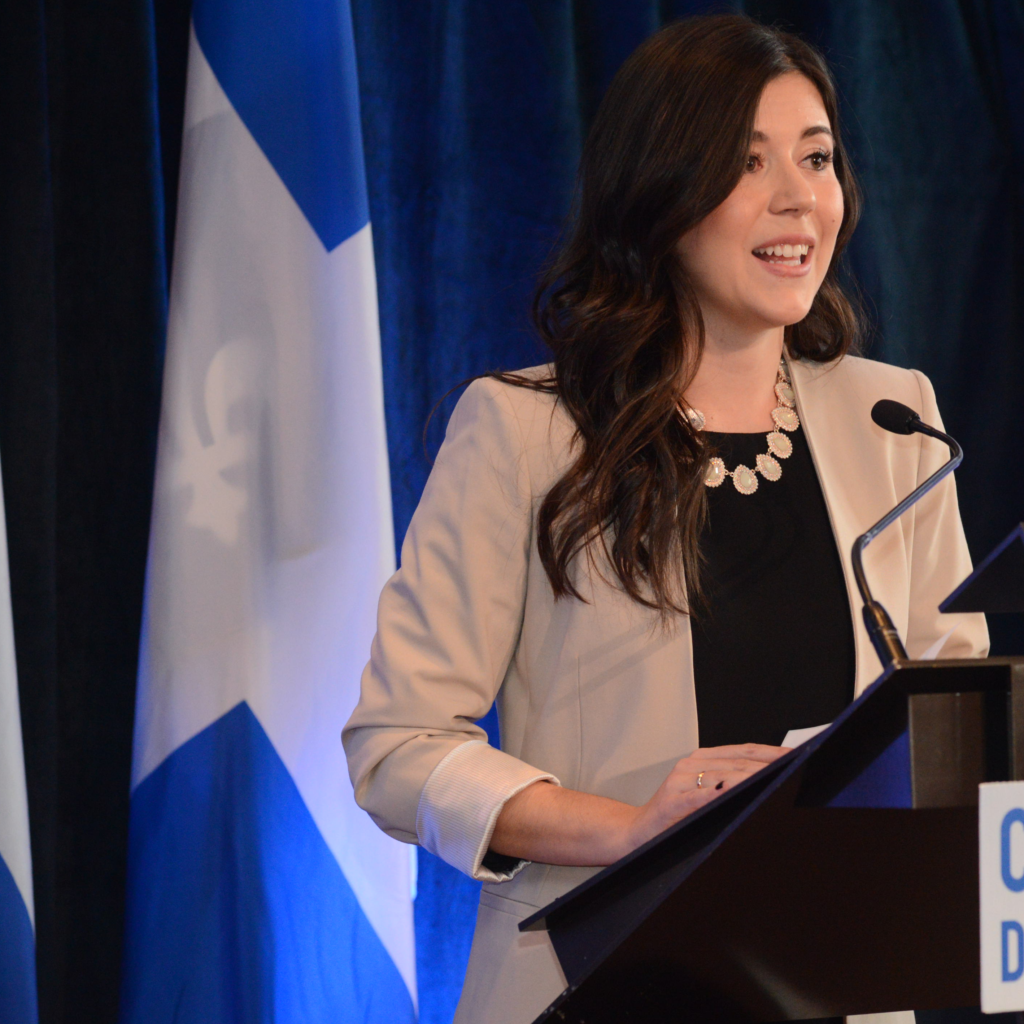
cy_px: 510
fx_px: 6560
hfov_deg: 8.9
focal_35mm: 196
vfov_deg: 8.9
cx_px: 798
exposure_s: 1/100
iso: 4000
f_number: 7.1
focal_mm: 145
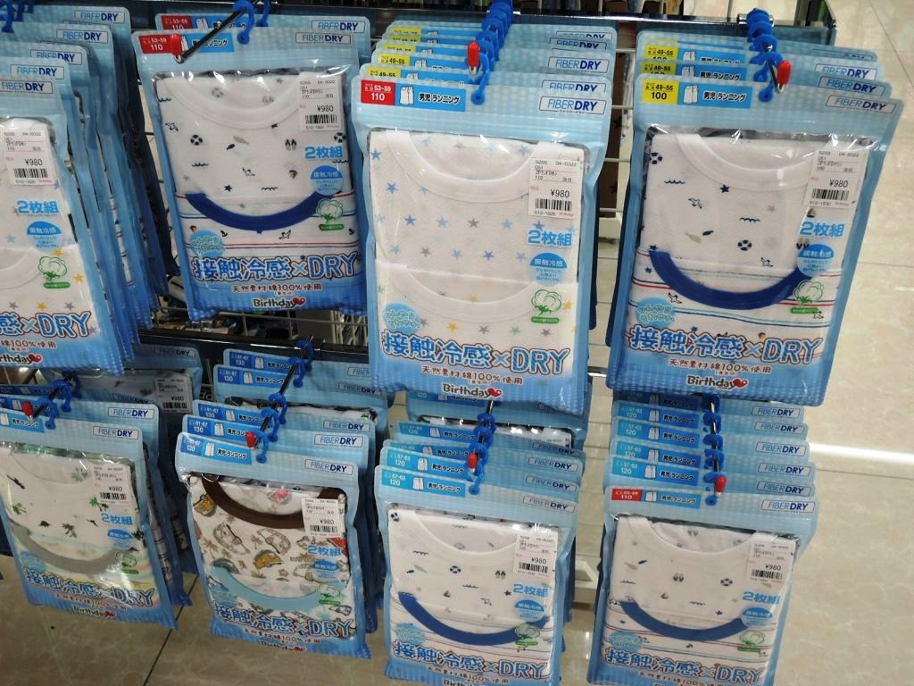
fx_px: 1056
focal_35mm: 40
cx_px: 457
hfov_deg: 46.8
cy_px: 343
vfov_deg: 36.0
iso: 80
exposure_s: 1/40
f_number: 3.2
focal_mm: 8.6
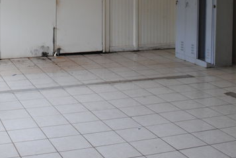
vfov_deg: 19.0
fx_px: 446
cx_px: 97
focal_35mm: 68
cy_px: -30
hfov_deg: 29.6
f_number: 4
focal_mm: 18
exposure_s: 1/60
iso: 200
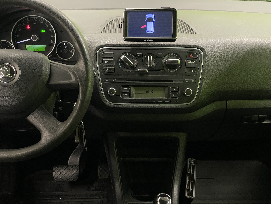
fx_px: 407
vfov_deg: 28.0
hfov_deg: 36.8
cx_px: 136
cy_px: 102
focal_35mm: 52
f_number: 2
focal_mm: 6
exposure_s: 1/50
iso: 500
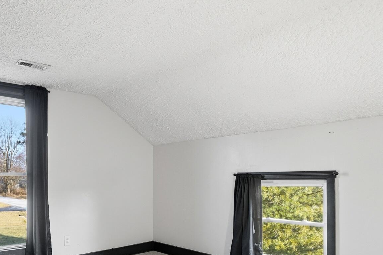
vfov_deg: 48.3
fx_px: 276
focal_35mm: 26
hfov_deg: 67.2
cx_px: 122
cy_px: 177
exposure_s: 1/200
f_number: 4.5
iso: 100
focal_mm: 10
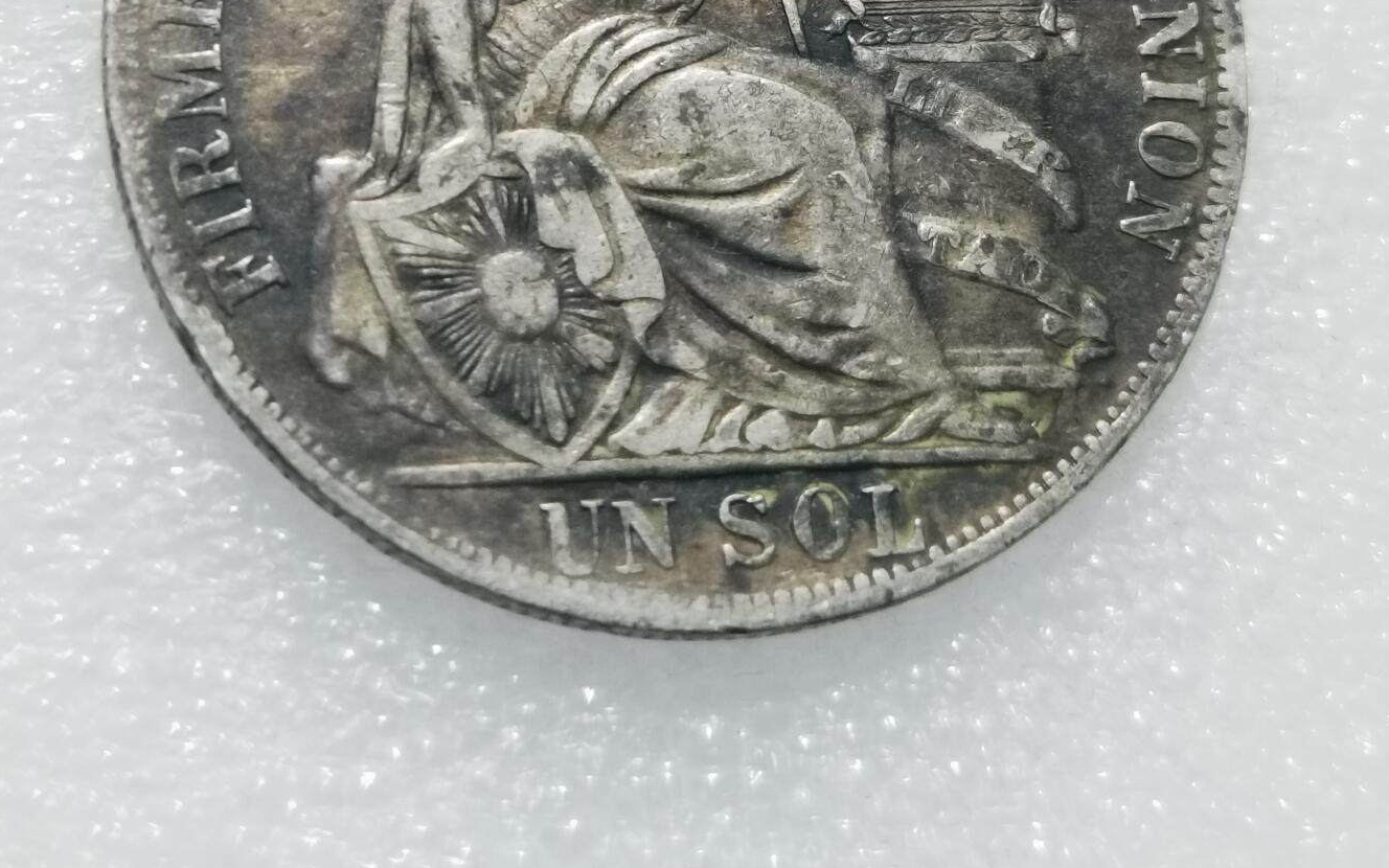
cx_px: 694
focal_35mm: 79
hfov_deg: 26.1
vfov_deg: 16.2
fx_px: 2991
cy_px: 30
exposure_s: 1/100
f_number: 1.9
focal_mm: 6.67
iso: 125
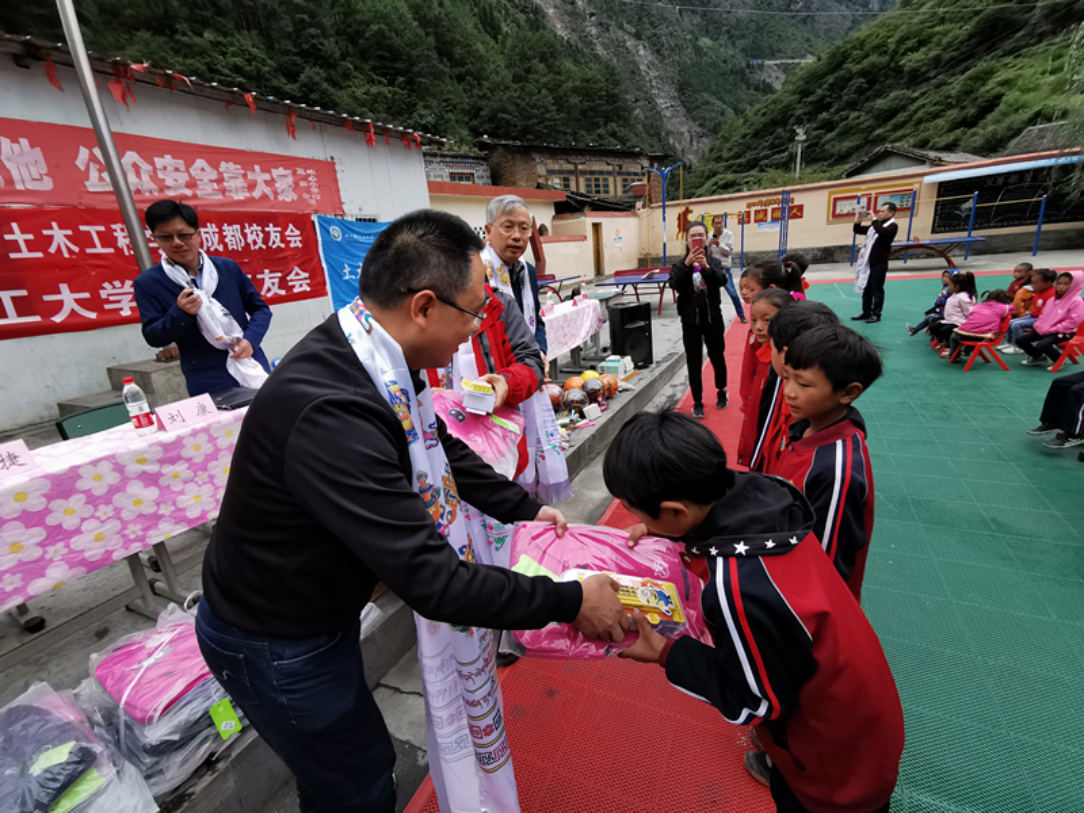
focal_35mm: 16
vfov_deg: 78.1
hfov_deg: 94.5
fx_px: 501
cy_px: 406
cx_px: 542
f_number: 2.2
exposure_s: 1/147
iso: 50
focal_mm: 2.35
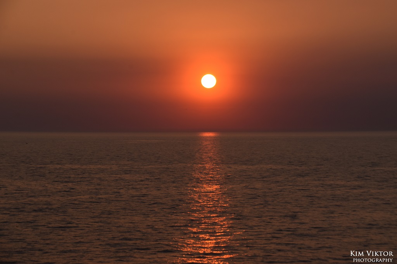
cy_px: 132
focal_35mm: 128
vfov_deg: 10.7
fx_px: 1406
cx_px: 198
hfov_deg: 16.1
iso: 200
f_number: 9
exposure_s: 1/320
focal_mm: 85
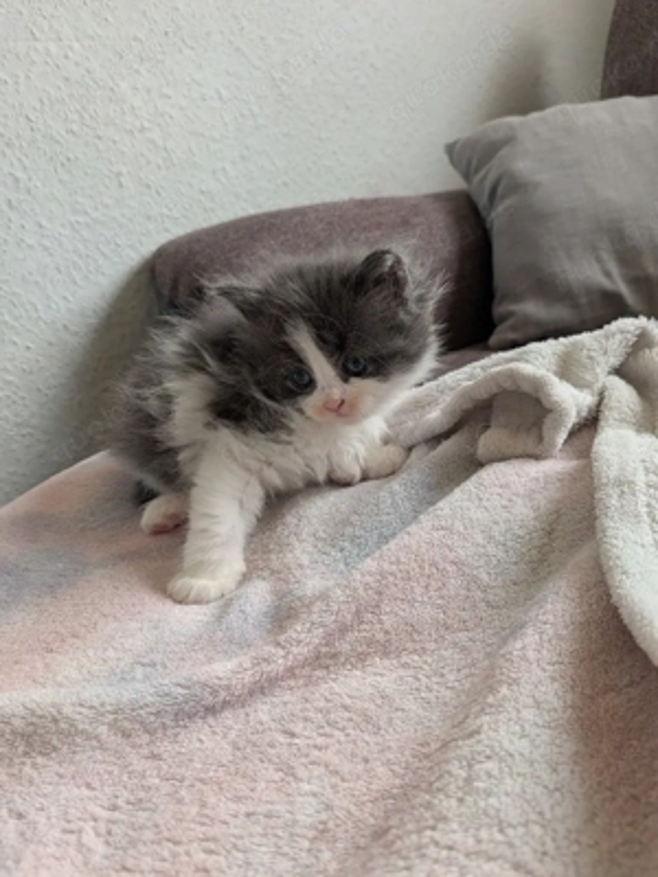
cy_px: 438
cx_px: 329
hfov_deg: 56.8
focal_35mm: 24
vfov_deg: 71.6
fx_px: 608
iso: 529
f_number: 1.7
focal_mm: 4.53
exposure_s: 1/104
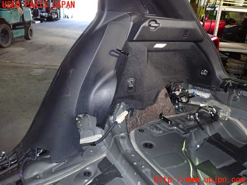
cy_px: 92
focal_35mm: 30
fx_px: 214
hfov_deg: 60.0
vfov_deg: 46.8
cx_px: 124
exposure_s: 1/30
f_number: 6.3
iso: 800
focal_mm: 5.4
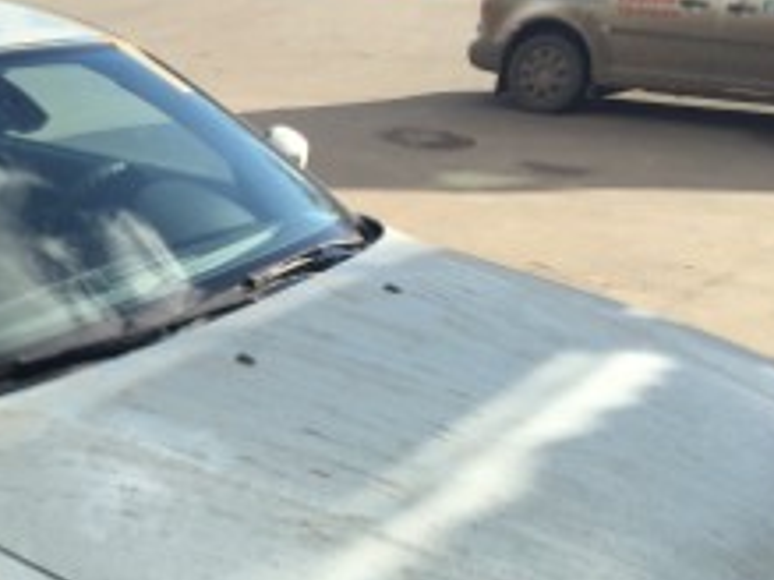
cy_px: 435
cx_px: 110
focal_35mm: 53
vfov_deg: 27.1
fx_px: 1184
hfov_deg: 34.6
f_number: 2.2
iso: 32
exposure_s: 1/1099
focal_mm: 4.15
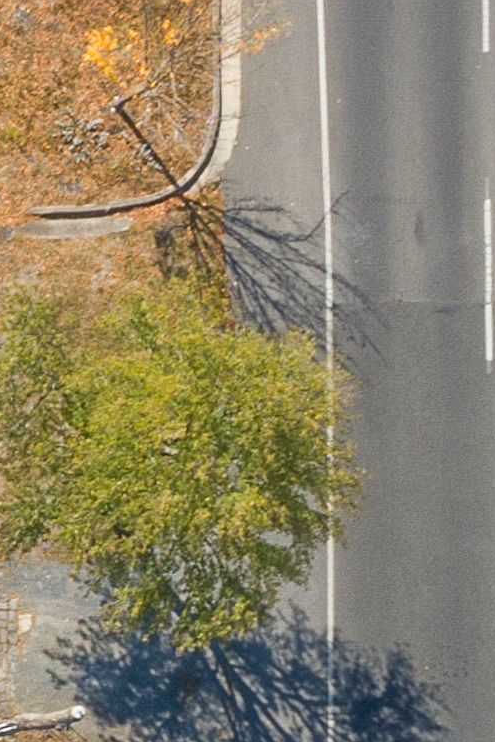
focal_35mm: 177
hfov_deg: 6.6
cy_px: 935
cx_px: -1302
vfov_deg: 11.3
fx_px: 3649
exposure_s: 1/160
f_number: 8
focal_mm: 8.8
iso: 100
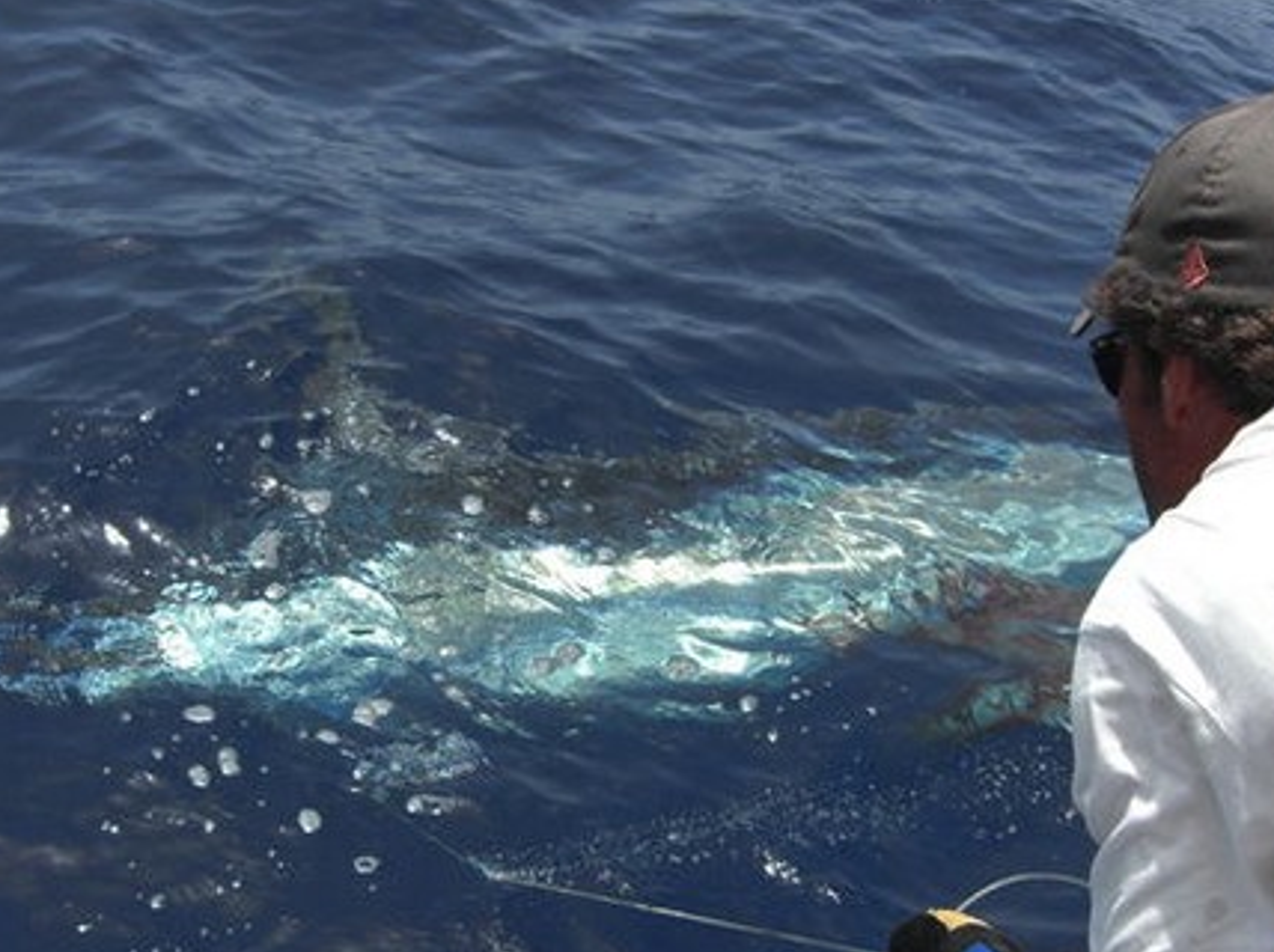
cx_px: 589
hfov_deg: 34.4
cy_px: 586
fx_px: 2059
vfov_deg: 26.0
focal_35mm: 56
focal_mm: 7.9
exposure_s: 1/640
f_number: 4
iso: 80
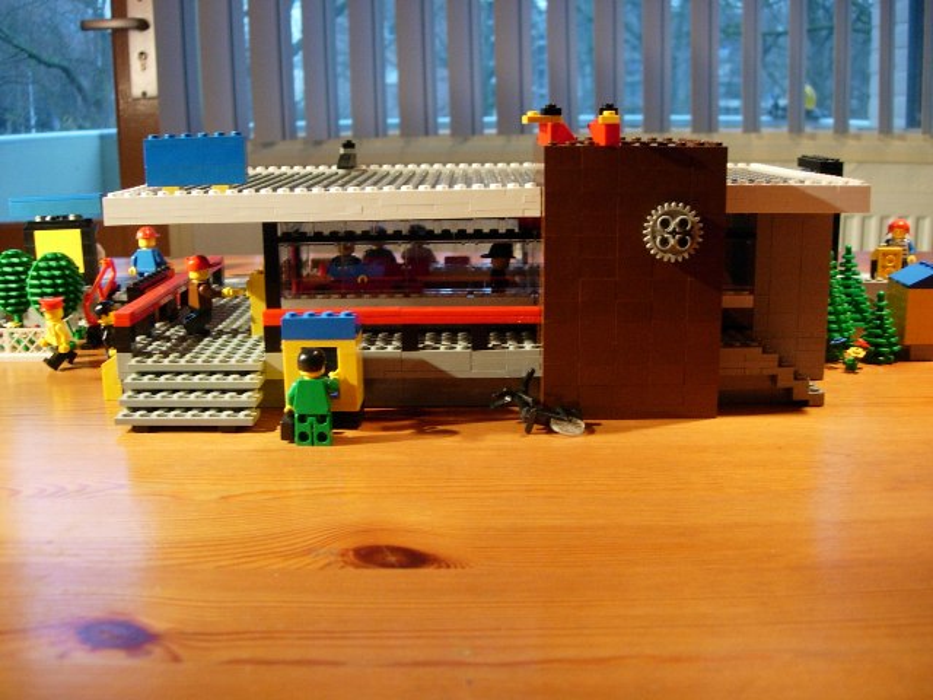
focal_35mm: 38
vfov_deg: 37.7
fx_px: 1024
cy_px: 350
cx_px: 466
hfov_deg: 49.0
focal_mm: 7.8
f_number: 2.8
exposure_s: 1/16.4
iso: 200
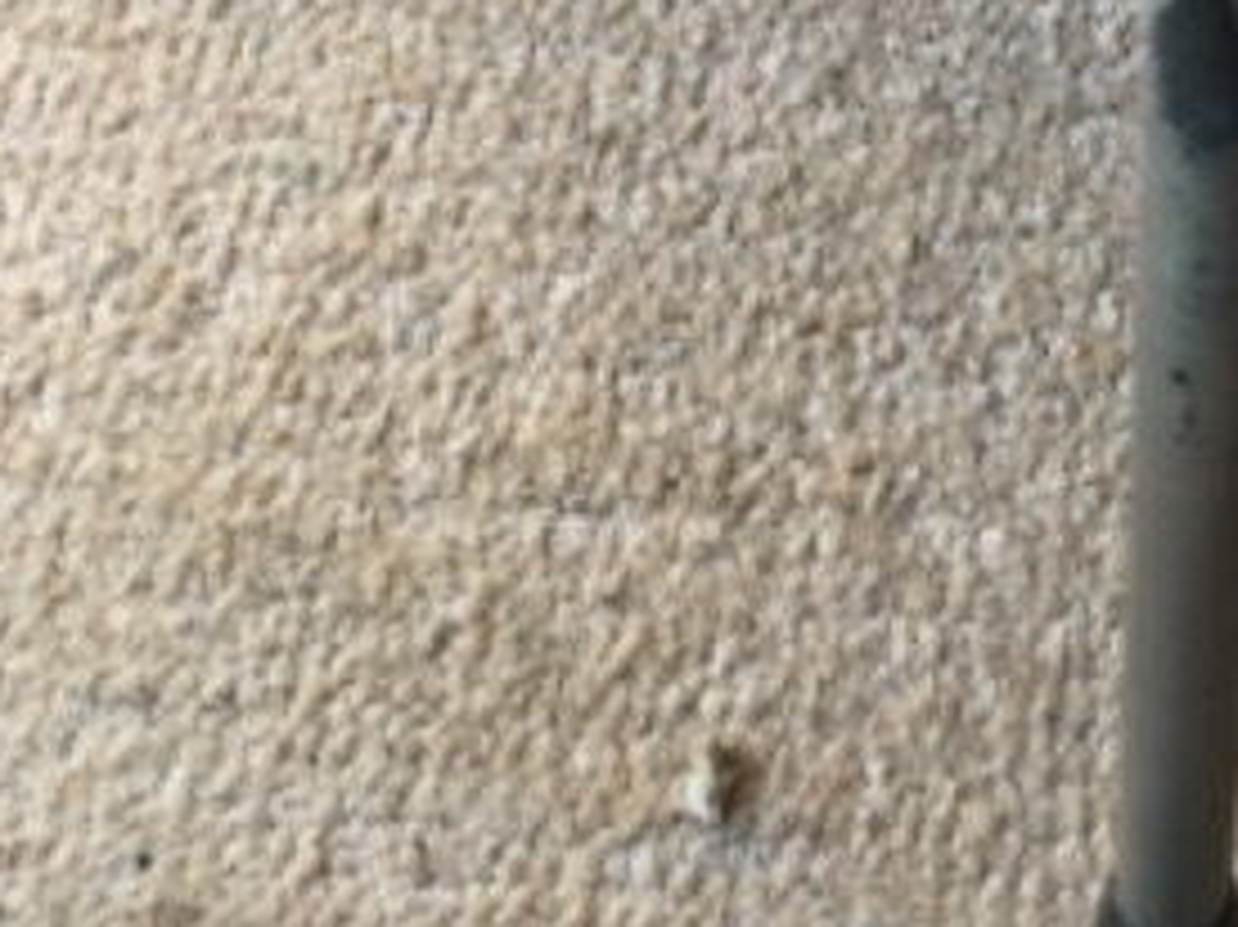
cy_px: 70
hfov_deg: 26.5
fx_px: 2502
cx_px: 1193
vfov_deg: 20.5
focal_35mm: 70
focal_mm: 3.3
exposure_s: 1/33
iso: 32
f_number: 2.4
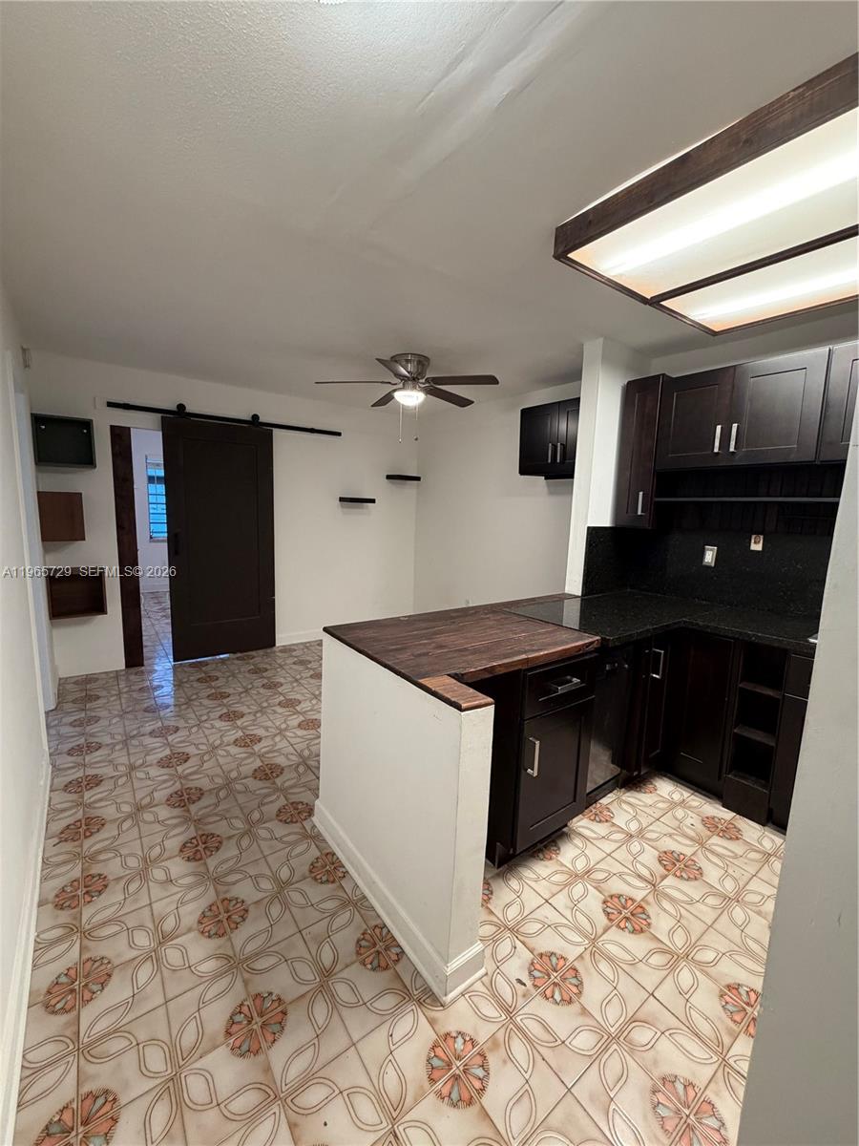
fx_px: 463
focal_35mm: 14
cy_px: 573
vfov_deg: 102.1
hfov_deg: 85.7
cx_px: 430
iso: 320
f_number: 2.2
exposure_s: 1/60
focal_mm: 2.22
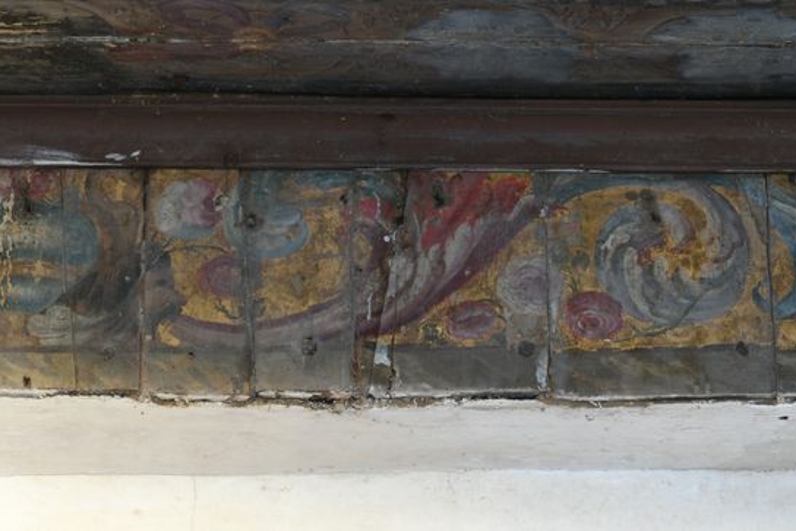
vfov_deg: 8.3
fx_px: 3627
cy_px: 20
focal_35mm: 164
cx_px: 673
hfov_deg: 12.5
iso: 64
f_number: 11
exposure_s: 10
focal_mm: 85
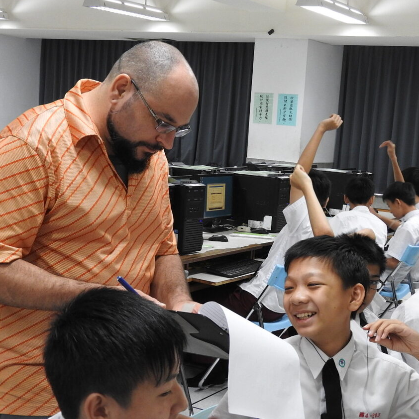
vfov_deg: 27.3
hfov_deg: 27.2
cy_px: 234
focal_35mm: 63
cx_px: 259
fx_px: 863
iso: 360
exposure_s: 1/30
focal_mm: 8.1
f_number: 4
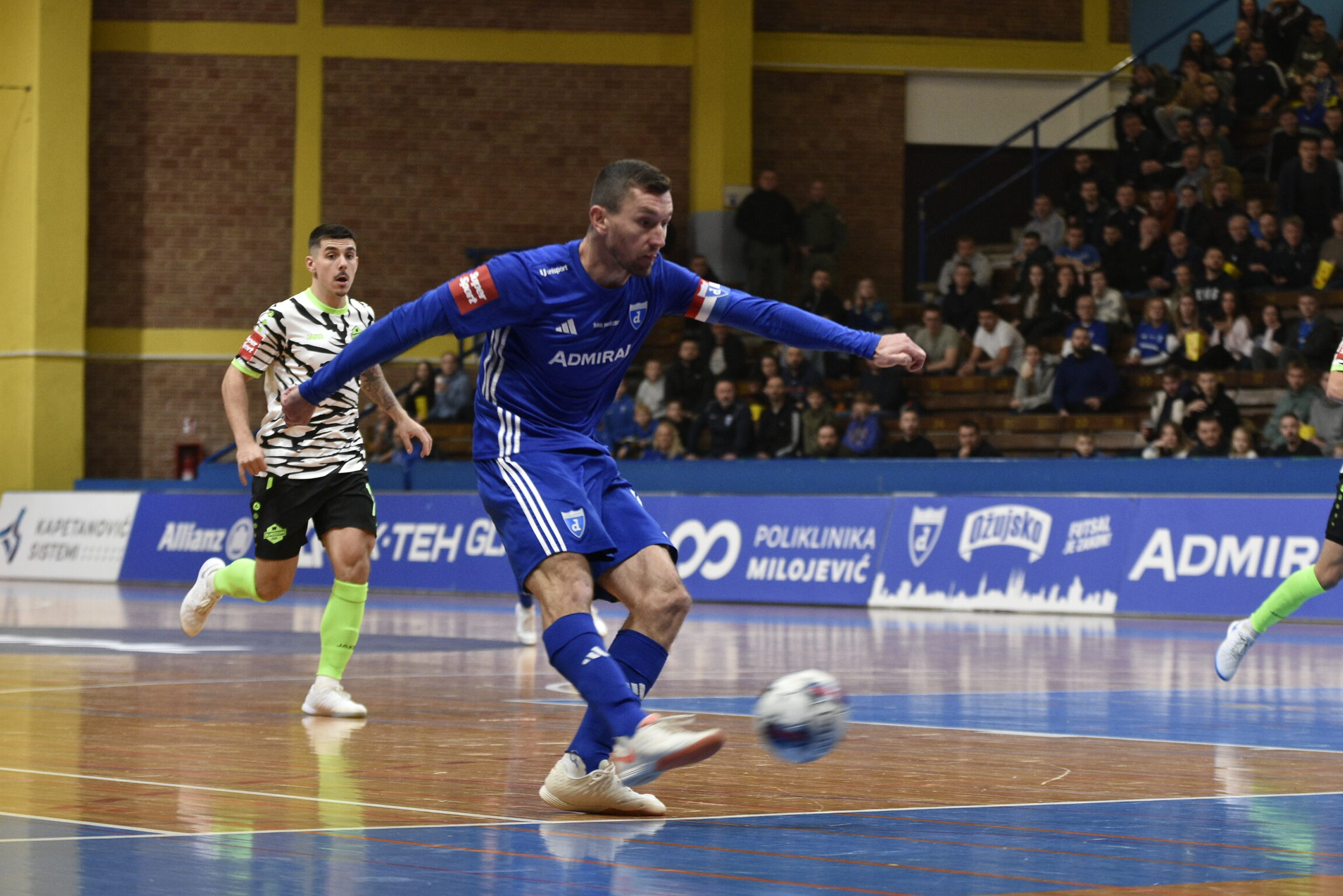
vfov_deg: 11.8
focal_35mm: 116
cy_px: 467
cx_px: 716
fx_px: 4328
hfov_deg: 17.6
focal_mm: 70
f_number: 2.8
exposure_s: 1/800
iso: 1250
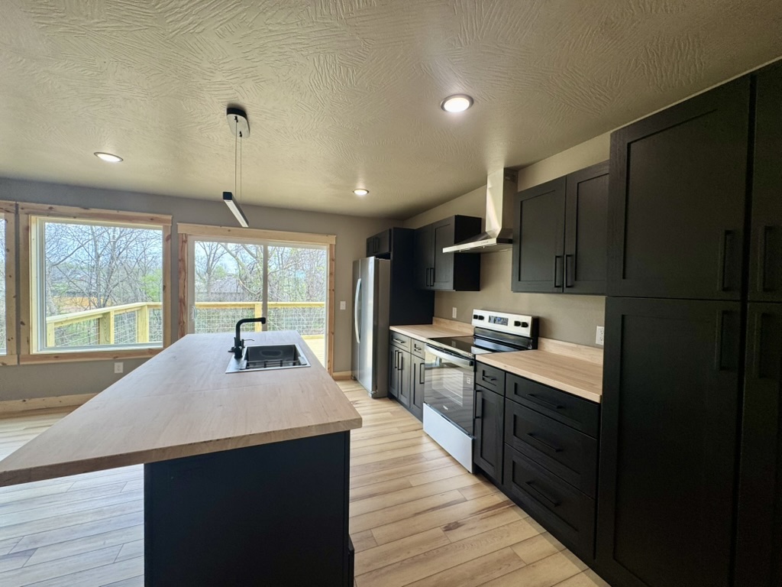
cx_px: 391
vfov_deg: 85.7
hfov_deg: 102.1
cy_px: 294
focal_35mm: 14
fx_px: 316
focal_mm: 2.22
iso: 80
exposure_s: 1/120
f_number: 2.2
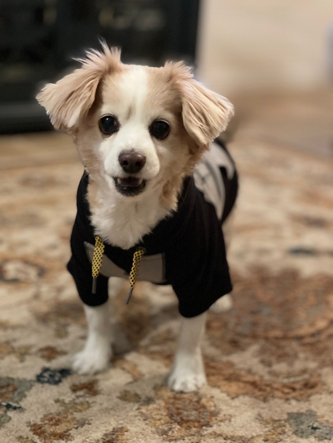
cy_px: 222
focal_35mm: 52
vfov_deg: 36.8
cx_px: 166
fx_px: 667
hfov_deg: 28.0
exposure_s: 1/15
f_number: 2
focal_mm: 6
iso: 500
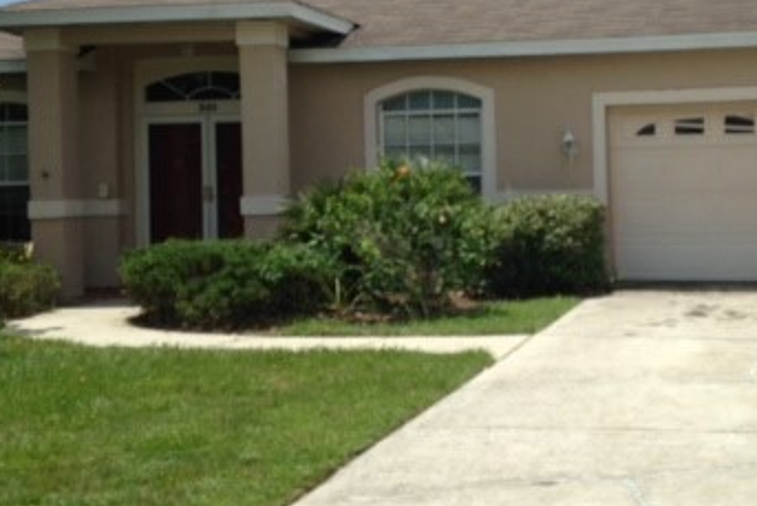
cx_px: 521
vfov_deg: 21.2
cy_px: 159
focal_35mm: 64
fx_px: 1346
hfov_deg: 31.1
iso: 50
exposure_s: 1/2169
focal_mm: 4.12
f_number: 2.4
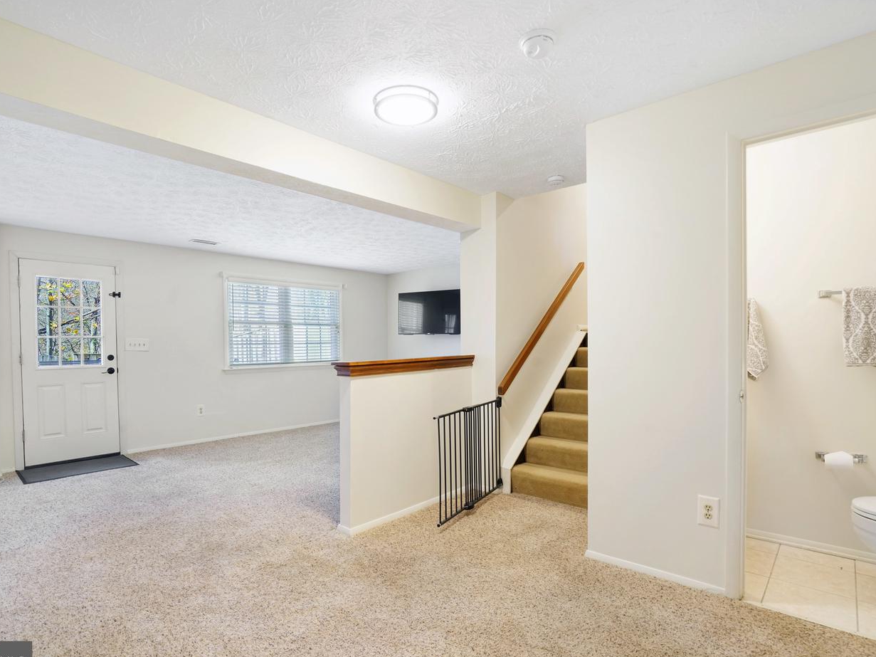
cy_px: 336
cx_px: 433
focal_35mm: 18
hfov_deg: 87.8
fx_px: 455
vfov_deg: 71.6
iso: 1250
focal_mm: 16
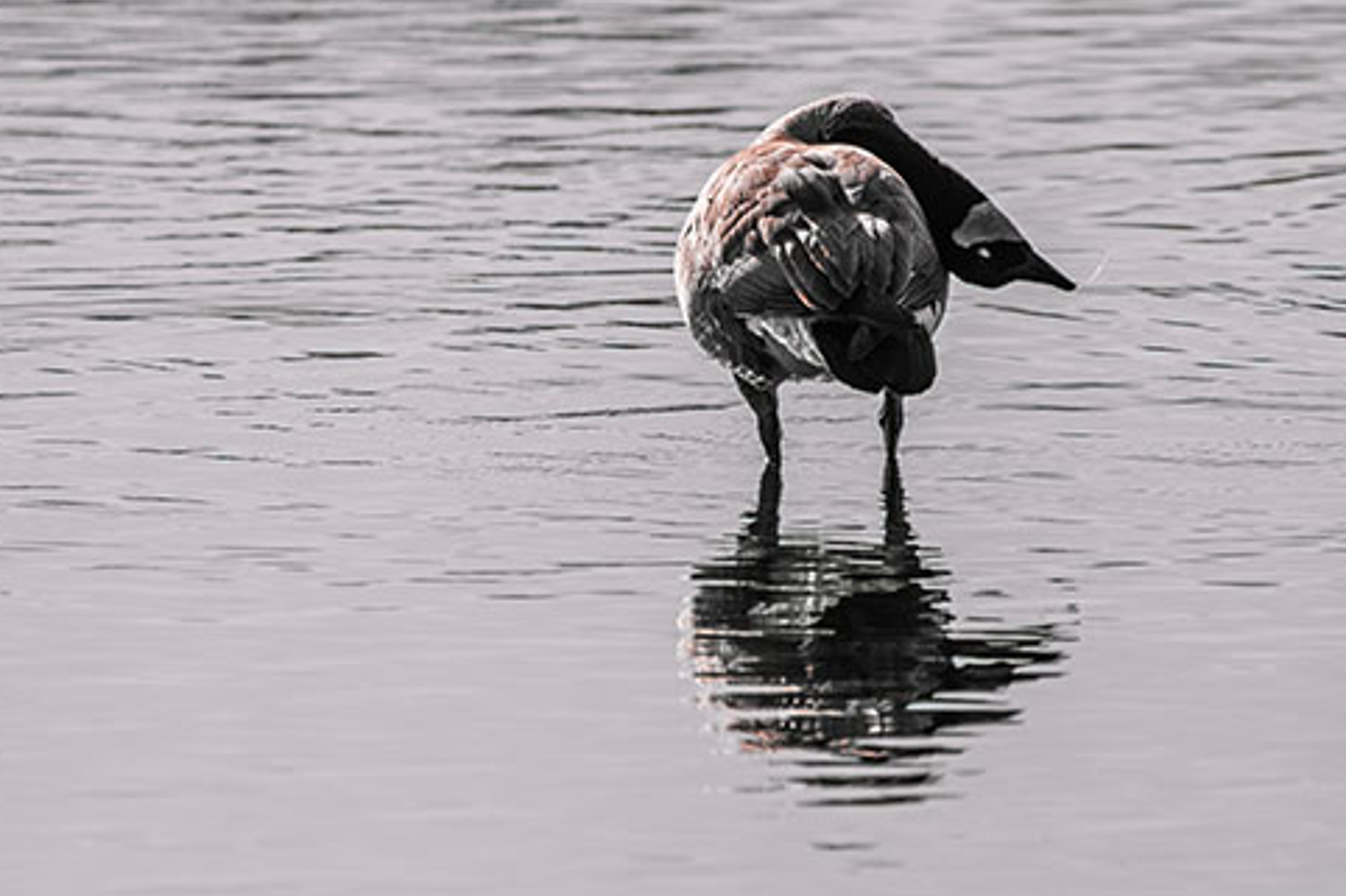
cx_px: 679
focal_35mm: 726
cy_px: 437
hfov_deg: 2.8
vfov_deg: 1.9
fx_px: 27134
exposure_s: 1/2000
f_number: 11
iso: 1250
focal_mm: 700
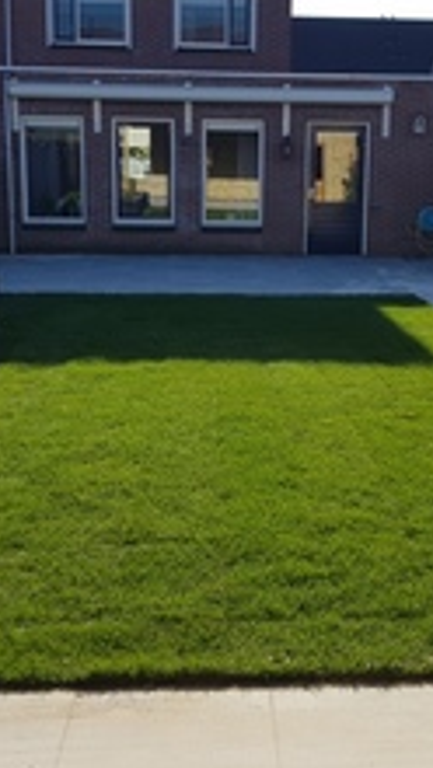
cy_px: 314
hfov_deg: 26.5
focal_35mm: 45
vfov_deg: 45.3
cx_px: 257
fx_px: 917
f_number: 1.7
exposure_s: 1/1788
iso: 40
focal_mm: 4.2
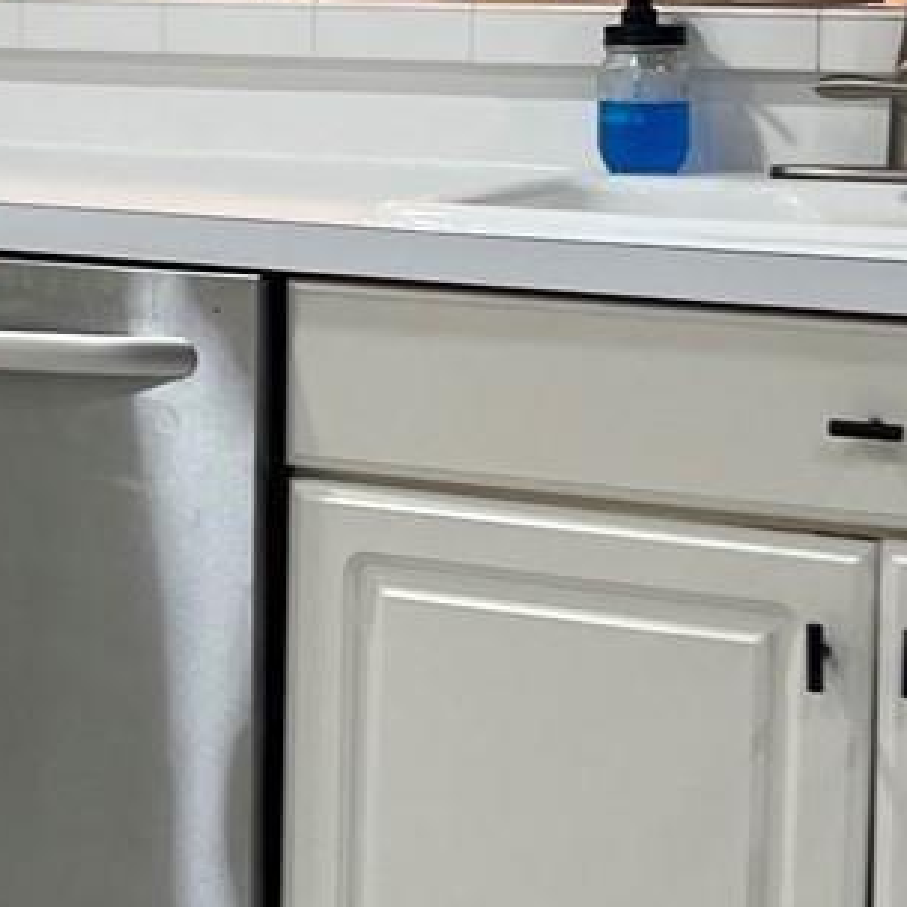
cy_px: 122
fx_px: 3587
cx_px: -421
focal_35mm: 121
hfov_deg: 13.6
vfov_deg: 14.3
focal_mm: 5.7
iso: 80
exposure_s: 1/120
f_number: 1.5
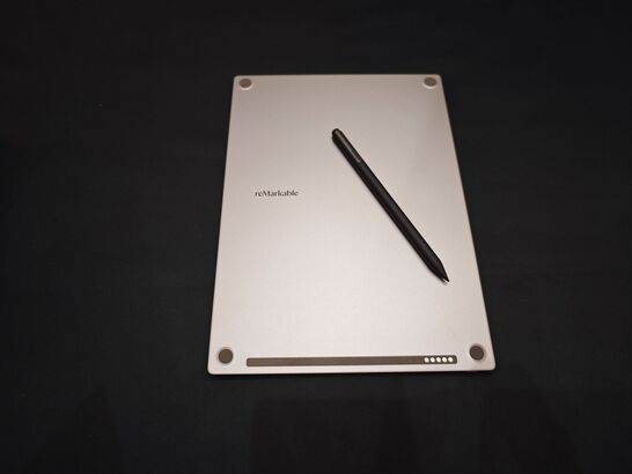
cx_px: 316
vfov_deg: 58.9
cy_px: 237
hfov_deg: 73.9
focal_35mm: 23
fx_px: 420
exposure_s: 1/60
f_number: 1.63
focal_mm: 8.72
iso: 320
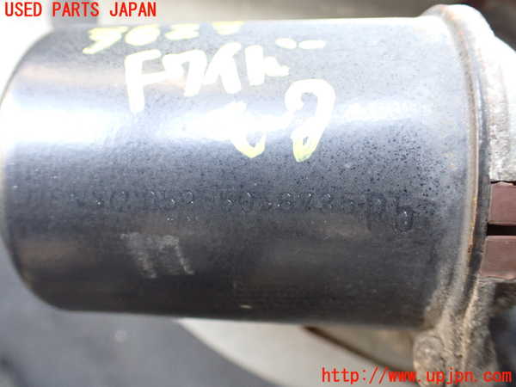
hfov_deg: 60.0
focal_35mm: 30
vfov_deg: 46.8
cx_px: 258
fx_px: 447
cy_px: 194
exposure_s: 1/125
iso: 800
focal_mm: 5.4
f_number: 2.3
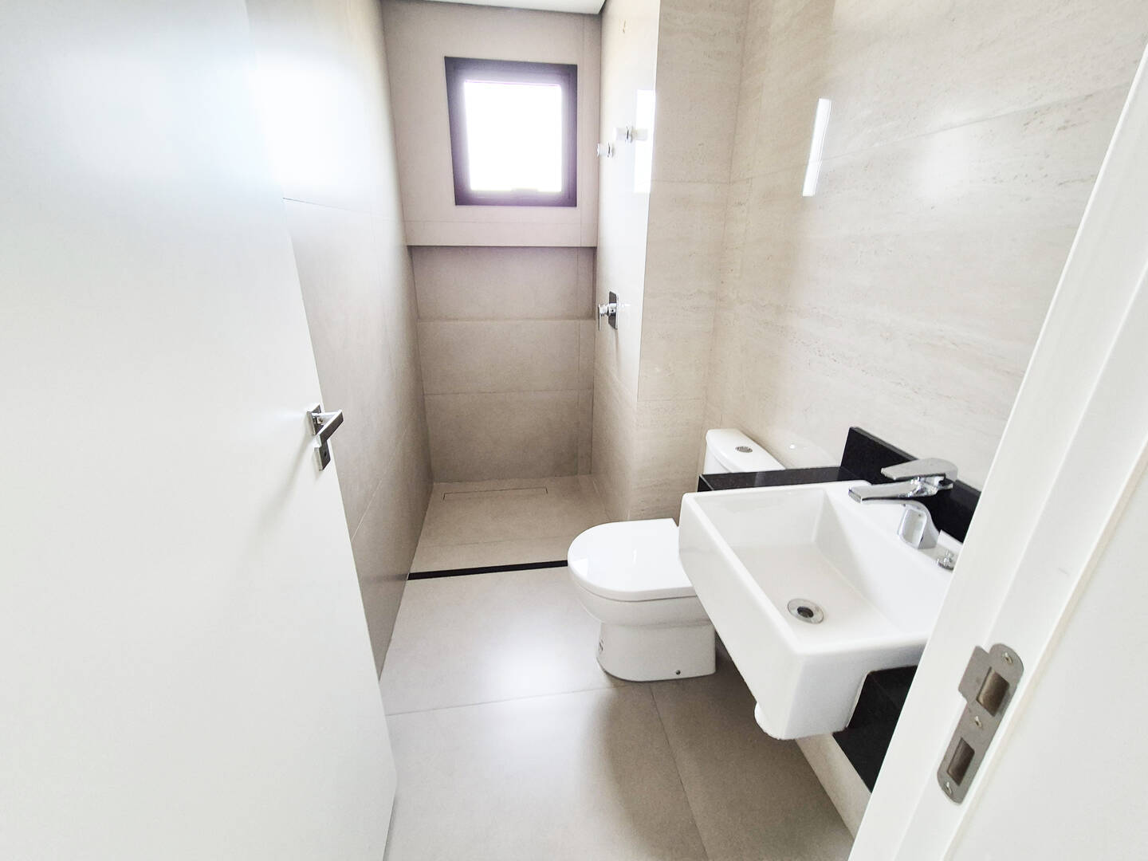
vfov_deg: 89.9
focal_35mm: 13
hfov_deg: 106.2
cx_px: 574
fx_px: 431
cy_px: 430
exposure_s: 1/120
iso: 80
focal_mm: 2.2
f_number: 2.2
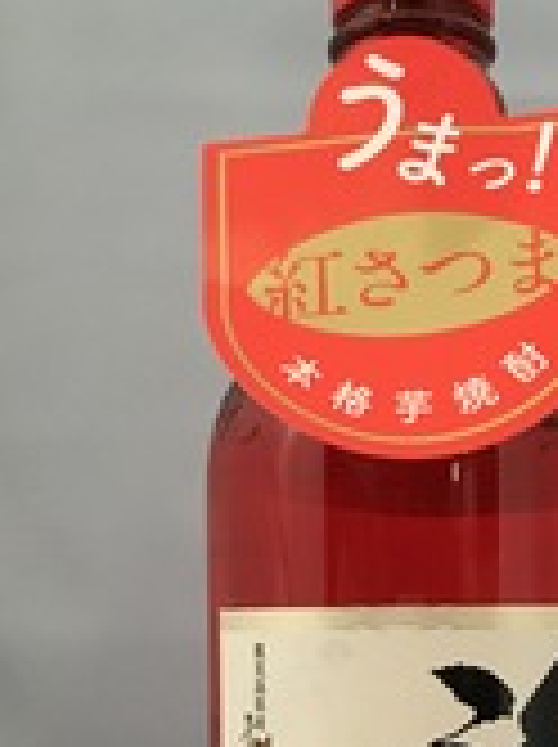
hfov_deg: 23.0
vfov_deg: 29.7
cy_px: 648
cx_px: 428
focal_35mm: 63
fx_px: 1358
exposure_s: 1/15
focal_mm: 4.15
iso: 250
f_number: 2.2
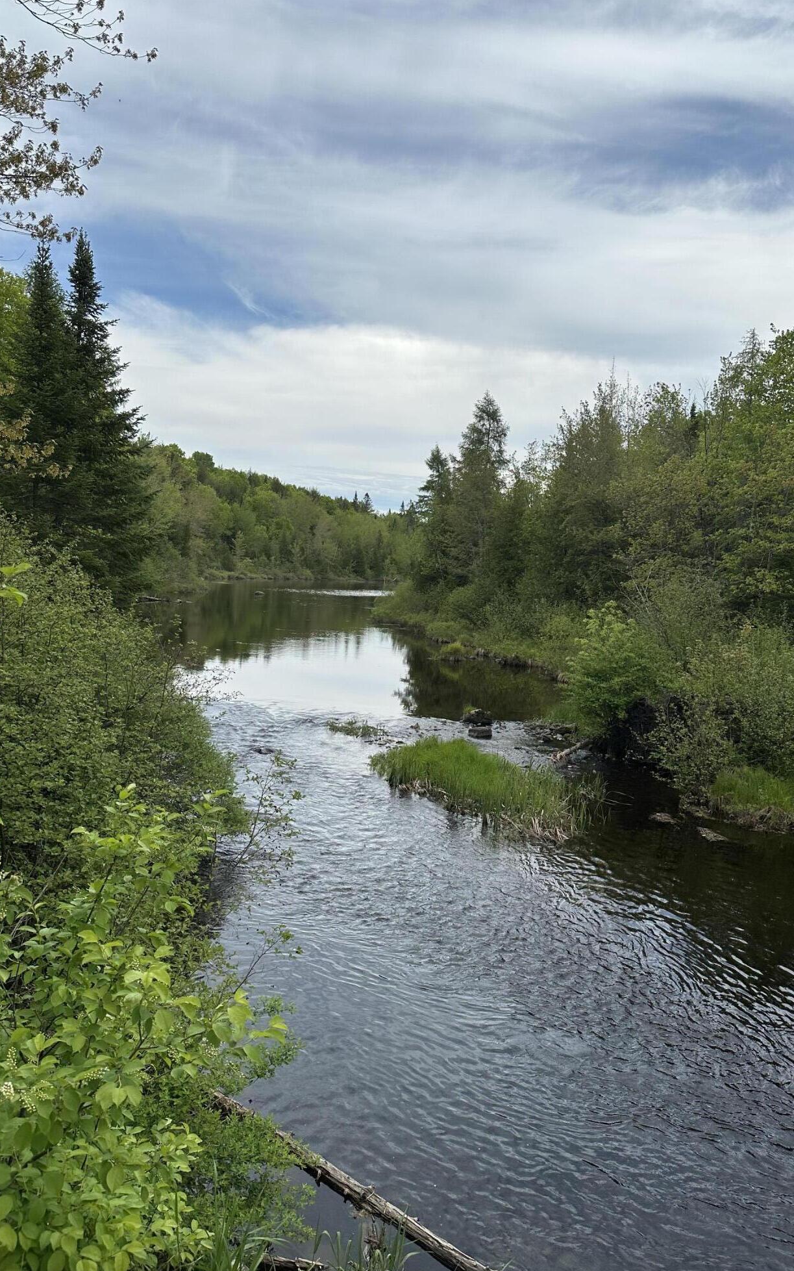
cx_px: 440
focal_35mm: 26
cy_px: 637
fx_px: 900
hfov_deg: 47.5
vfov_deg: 70.4
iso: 80
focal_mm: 6.86
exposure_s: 1/5000
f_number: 1.78
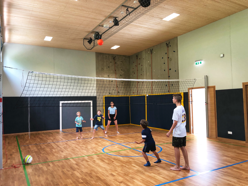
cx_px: 124
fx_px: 201
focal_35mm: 28
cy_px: 93
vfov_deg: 49.7
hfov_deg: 63.4
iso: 40
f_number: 1.8
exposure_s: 1/30
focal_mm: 3.99
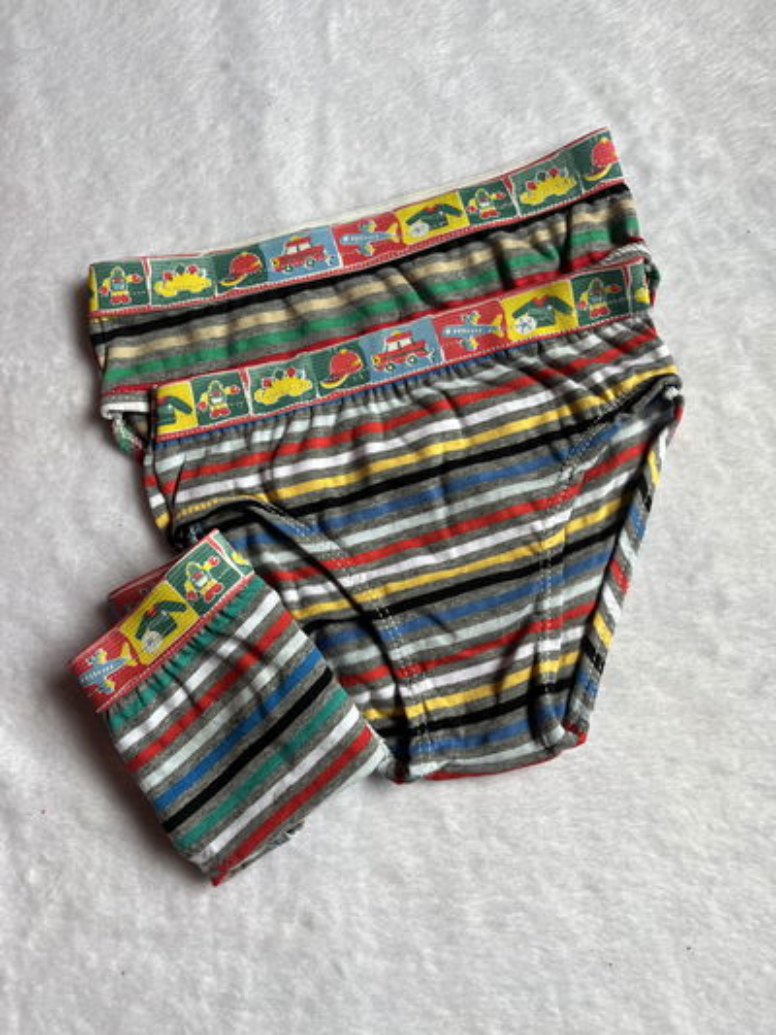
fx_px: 777
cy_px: 518
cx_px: 388
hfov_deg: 53.1
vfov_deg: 67.3
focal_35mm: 26
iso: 125
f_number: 1.6
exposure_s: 1/122
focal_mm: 5.1
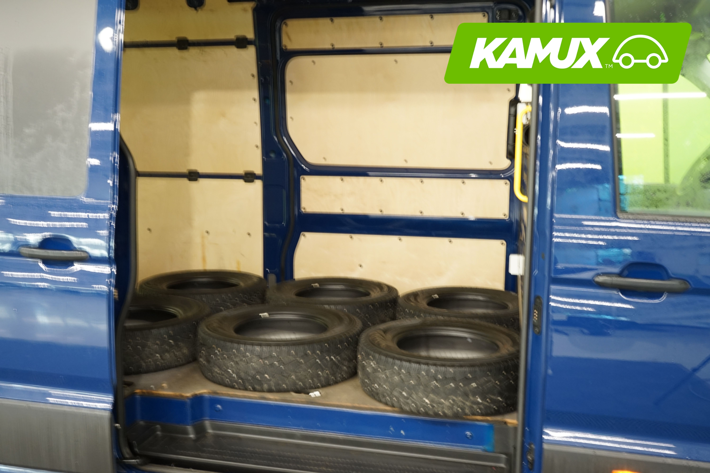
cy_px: 236
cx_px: 355
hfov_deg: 57.2
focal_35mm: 33
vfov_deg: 40.0
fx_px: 651
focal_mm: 33
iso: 1000
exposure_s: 1/4
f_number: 11
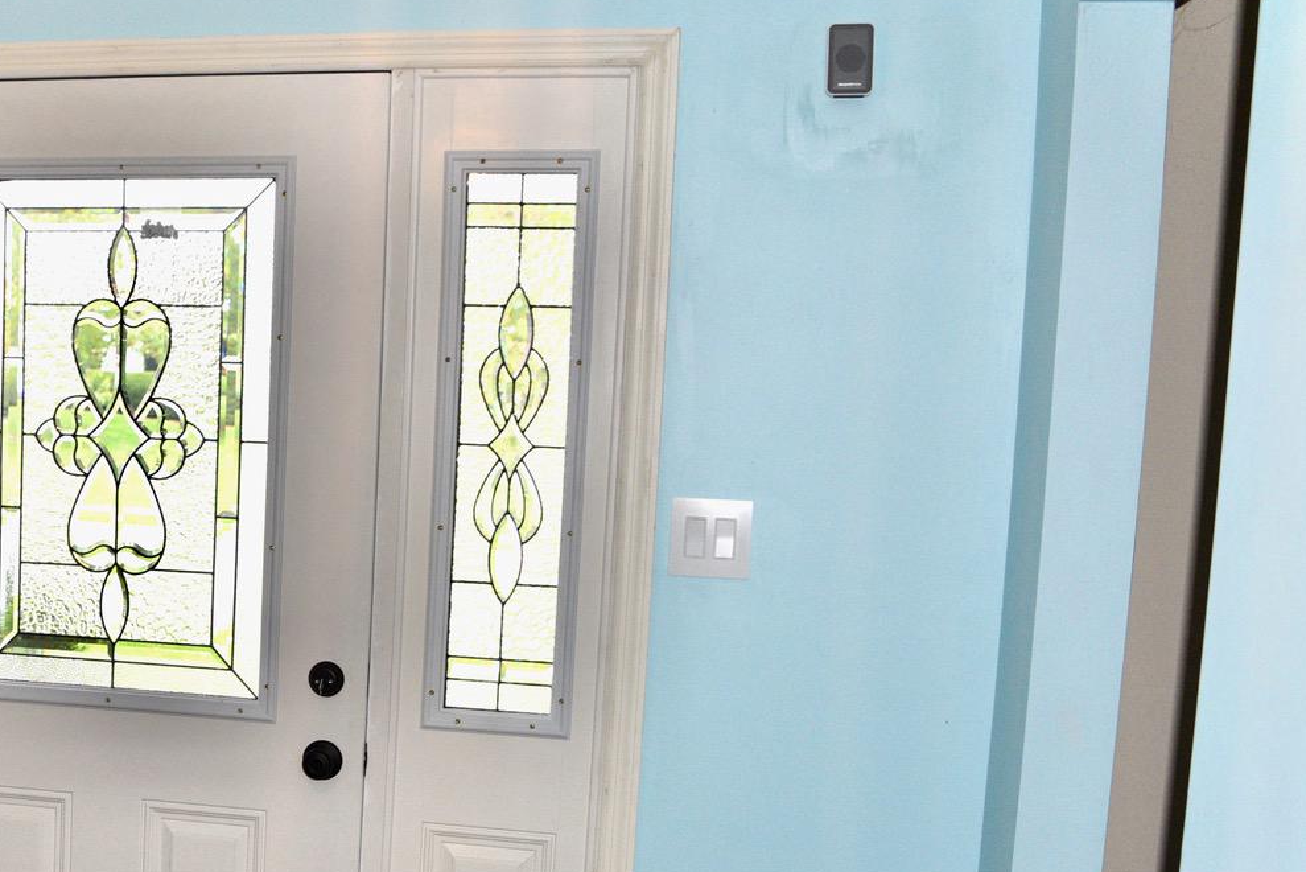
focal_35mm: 58
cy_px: 694
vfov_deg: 23.1
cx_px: -30
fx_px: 2105
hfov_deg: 31.6
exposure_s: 1/125
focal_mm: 28
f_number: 5.6
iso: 800
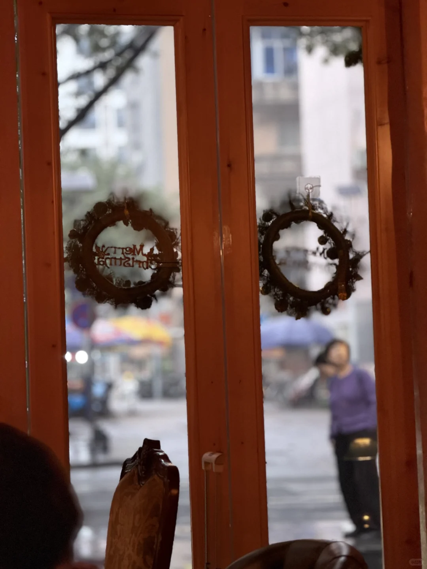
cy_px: 284
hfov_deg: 14.8
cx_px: 214
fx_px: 1645
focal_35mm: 100
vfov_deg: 19.6
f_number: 2.8
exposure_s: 1/50
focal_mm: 16.89
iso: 500
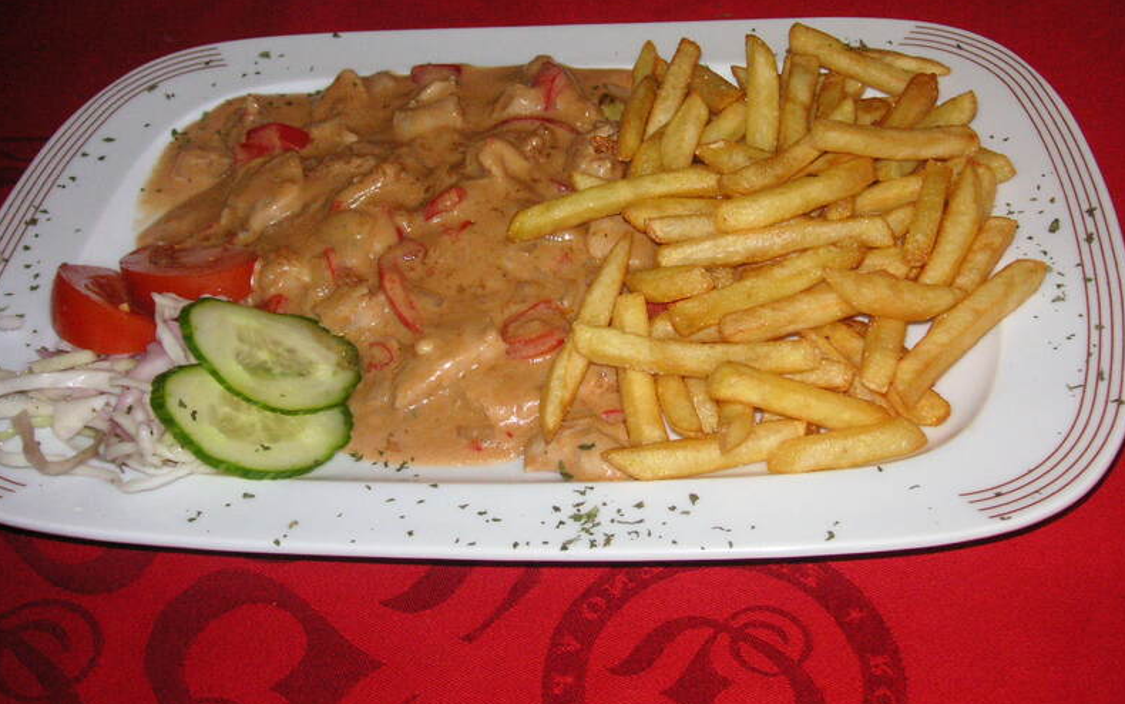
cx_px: 562
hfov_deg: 45.3
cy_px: 285
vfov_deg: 29.2
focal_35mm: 44
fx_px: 1349
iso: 160
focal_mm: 6.9
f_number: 3
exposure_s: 1/45
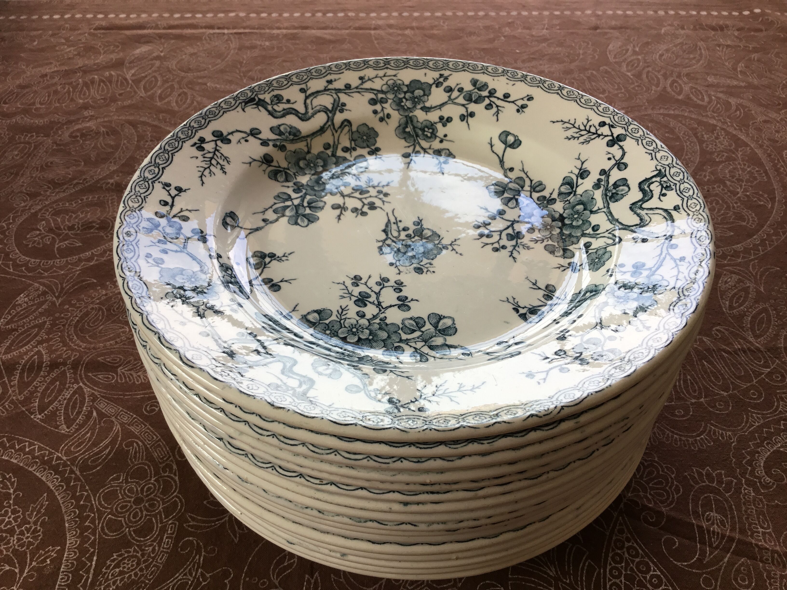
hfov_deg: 58.4
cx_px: 394
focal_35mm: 31
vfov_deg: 45.4
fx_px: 705
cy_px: 295
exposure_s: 1/107
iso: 25
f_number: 2.4
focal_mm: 3.3
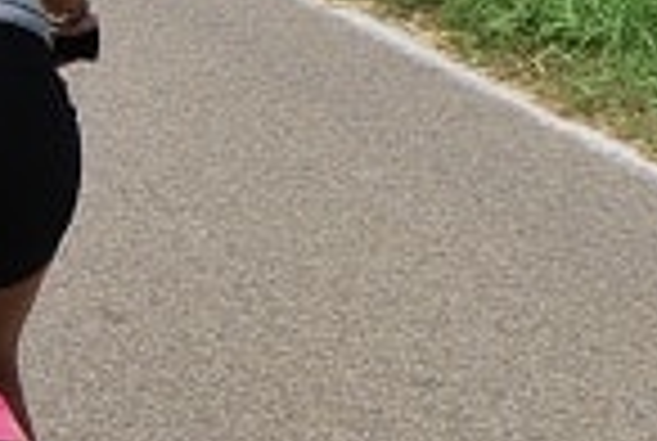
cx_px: 873
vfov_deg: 6.4
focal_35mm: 213
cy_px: -83
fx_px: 3895
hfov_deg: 9.5
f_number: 8
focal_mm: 26
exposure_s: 1/250
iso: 100
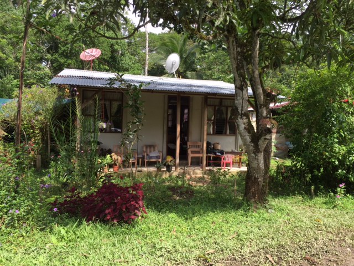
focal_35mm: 29
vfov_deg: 48.2
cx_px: 177
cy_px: 133
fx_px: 297
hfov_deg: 61.7
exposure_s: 1/670
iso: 32
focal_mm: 4.15
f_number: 2.2
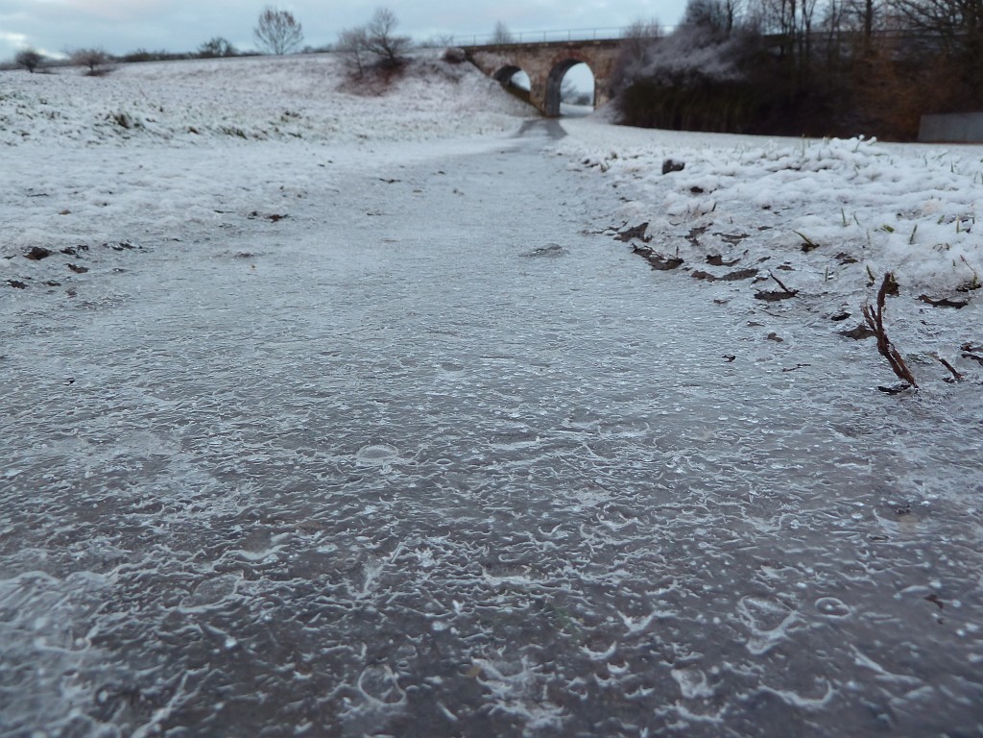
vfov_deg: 54.9
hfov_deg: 69.4
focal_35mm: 25
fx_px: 710
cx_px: 492
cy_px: 369
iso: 80
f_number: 3.3
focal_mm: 4.1
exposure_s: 1/40
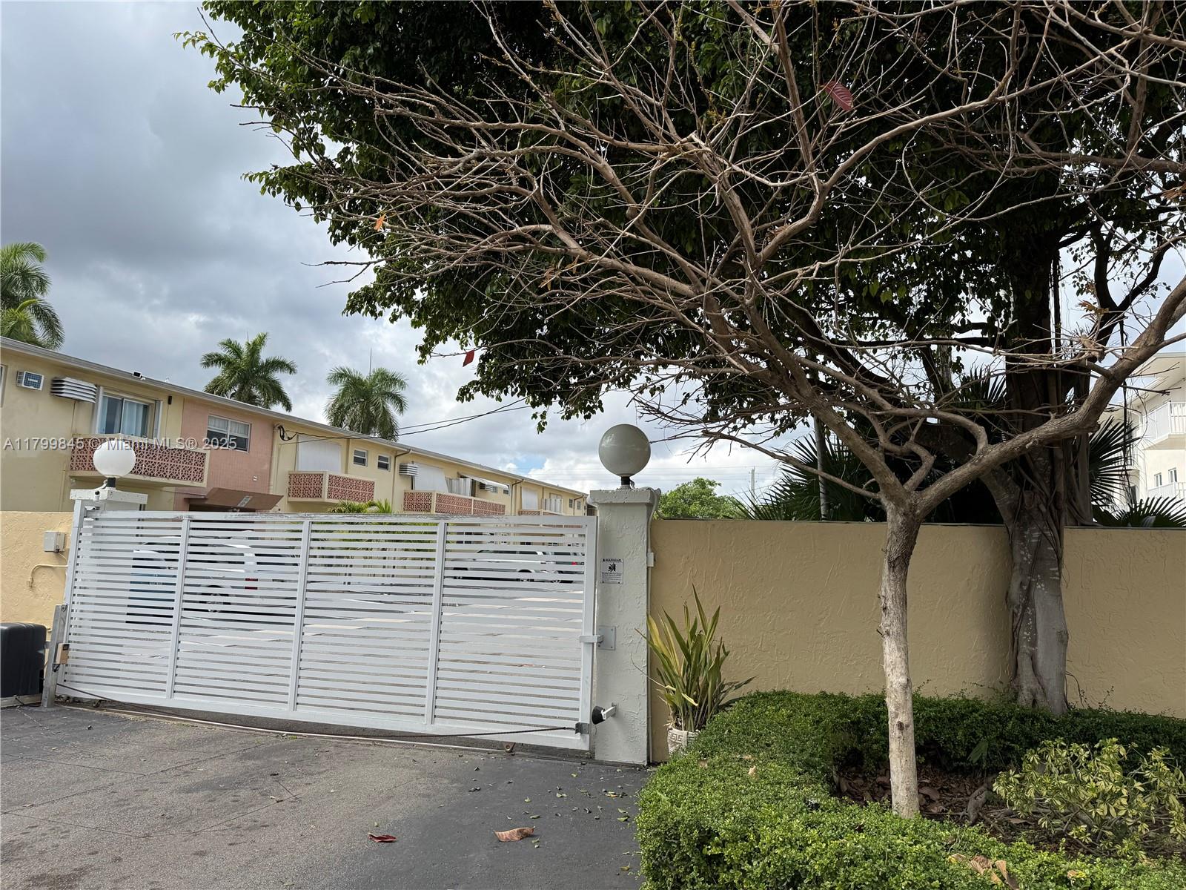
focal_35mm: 24
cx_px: 593
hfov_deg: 71.6
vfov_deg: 56.8
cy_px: 445
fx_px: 822
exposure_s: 1/3802
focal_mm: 6.76
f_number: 1.78
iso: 80
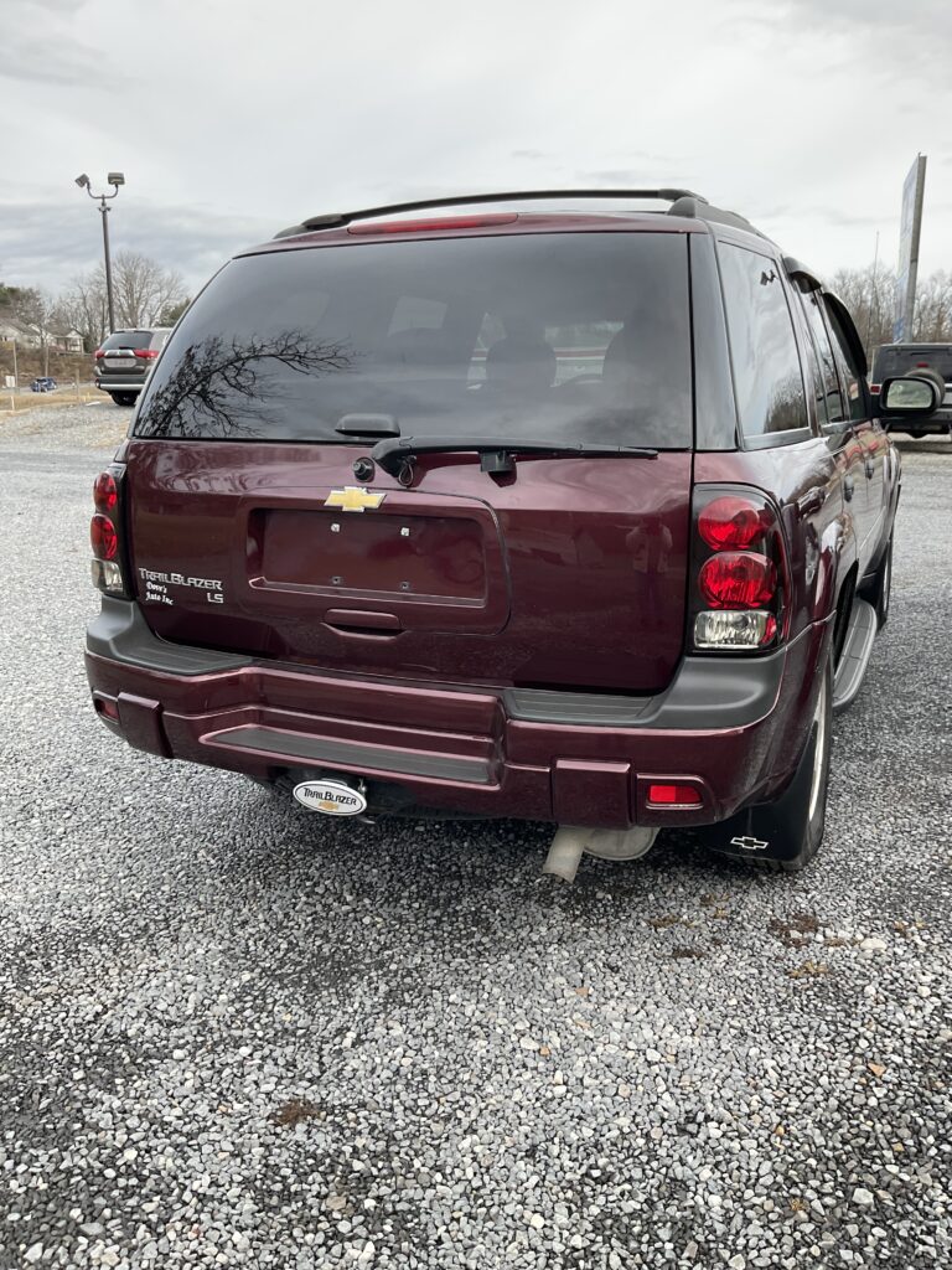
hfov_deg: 48.2
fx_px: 1063
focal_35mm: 29
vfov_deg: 61.7
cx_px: 476
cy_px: 635
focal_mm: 3
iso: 16
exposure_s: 1/239
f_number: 1.8
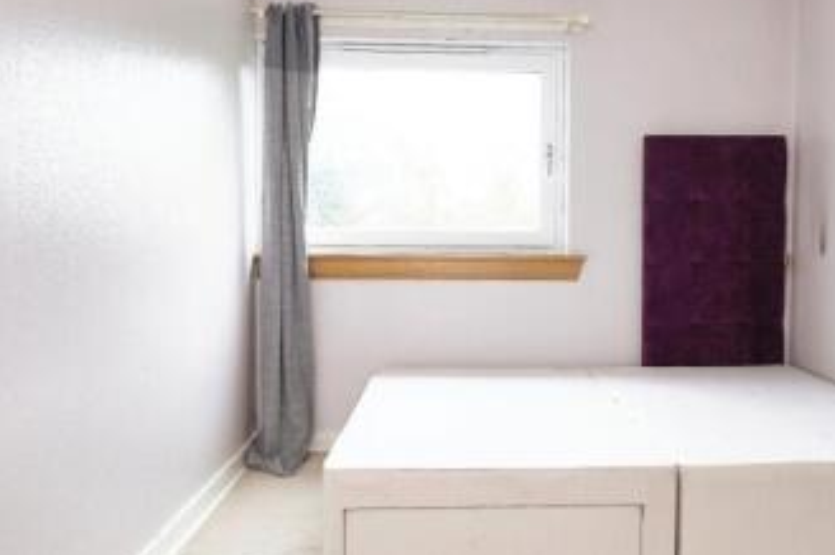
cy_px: 270
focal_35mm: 34
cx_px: 507
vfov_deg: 38.8
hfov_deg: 55.4
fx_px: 788
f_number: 2.8
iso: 200
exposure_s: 1/25
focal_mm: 17
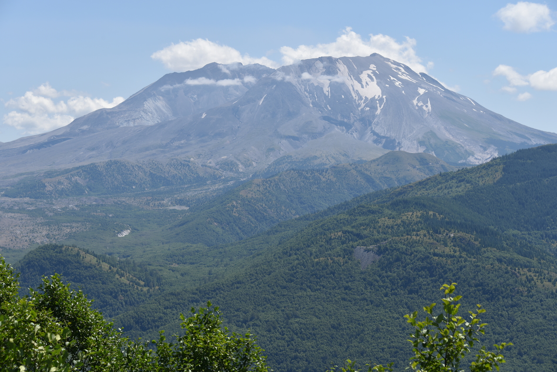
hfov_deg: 23.9
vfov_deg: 16.1
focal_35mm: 85
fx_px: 1315
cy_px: 186
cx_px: 278
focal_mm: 85
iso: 100
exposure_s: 1/320
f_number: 9
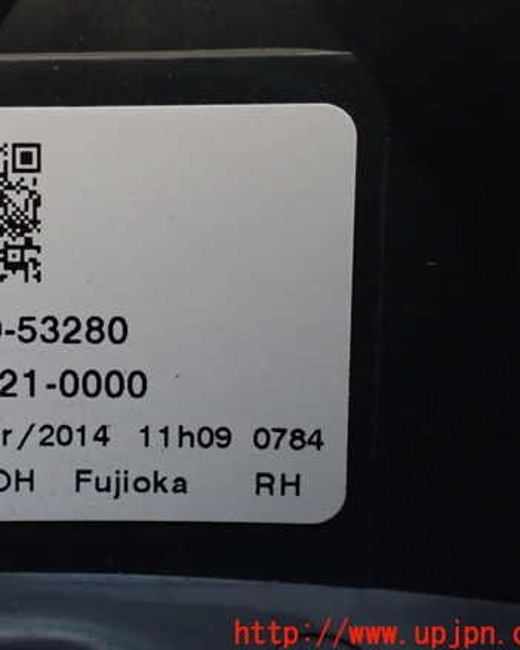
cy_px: 320
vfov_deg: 45.8
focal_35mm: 40
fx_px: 770
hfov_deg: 36.4
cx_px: 124
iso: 800
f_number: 2.3
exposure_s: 1/100
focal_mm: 5.4
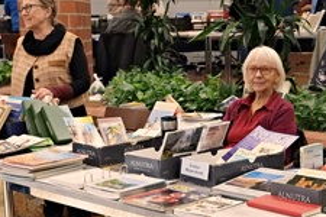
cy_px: 169
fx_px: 498
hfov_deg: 36.2
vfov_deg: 24.3
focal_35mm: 55
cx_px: 162
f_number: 5.6
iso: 6400
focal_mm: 20.5
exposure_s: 1/125
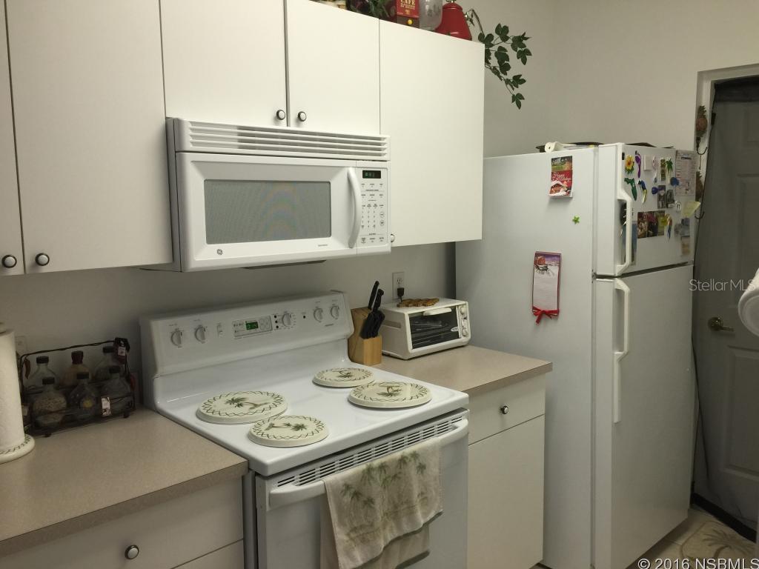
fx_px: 636
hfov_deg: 61.7
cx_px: 380
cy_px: 284
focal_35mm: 29
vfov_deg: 48.2
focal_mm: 4.15
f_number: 2.2
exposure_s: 1/40
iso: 40
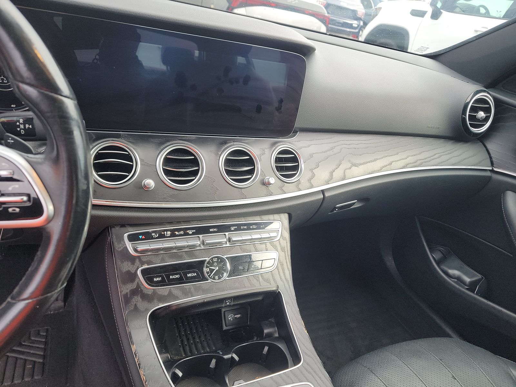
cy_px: 194
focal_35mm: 24
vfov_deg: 56.8
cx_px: 258
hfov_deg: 71.6
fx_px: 358
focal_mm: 6.7
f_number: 1.8
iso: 66
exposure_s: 1/59
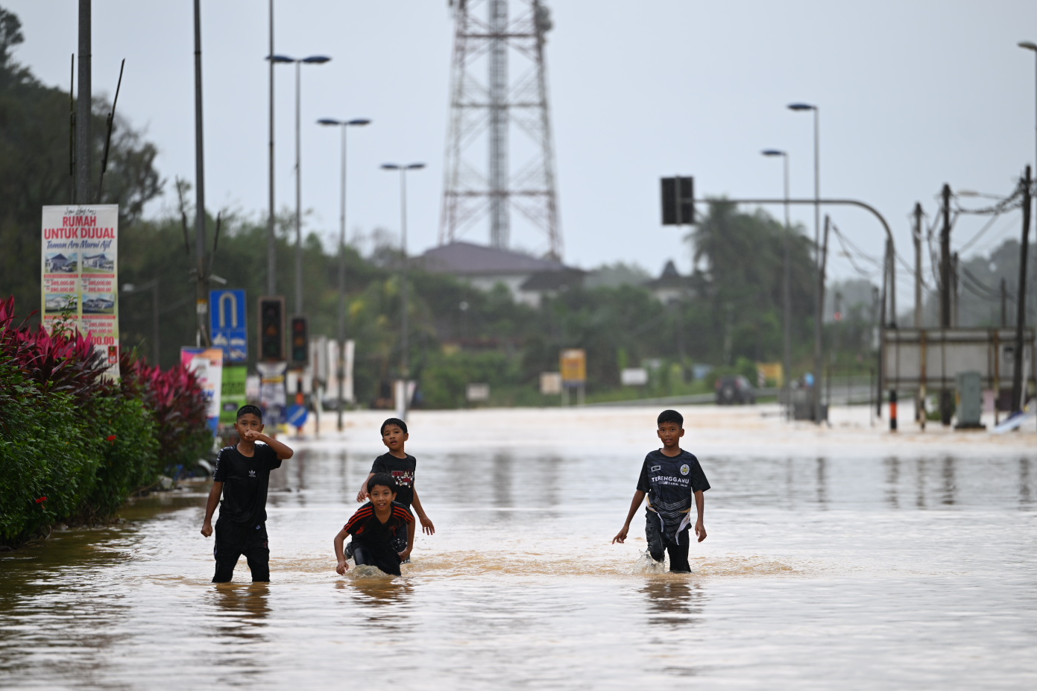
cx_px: 554
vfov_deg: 5.9
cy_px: 382
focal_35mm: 233
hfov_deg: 8.8
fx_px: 6710
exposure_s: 1/500
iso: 64
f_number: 2.8
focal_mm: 200
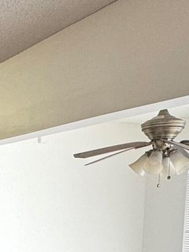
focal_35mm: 70
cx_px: -55
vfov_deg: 25.5
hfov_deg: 19.4
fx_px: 510
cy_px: 287
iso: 125
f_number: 2.2
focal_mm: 2.22
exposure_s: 1/120
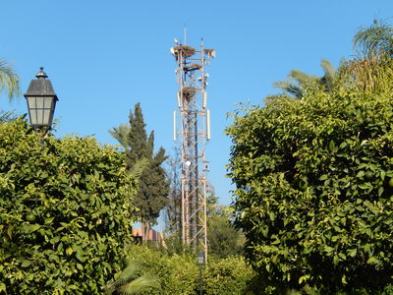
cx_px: 196
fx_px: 1079
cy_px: 148
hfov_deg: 20.7
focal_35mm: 95
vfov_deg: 15.6
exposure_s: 1/800
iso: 125
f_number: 5.2
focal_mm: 17
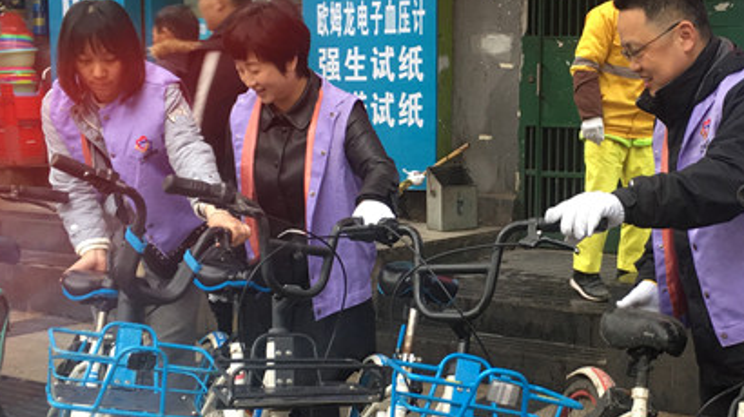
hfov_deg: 37.9
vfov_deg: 22.1
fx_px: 1065
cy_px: 262
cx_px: 521
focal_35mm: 54
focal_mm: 4.15
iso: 32
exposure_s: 1/17
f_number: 2.2
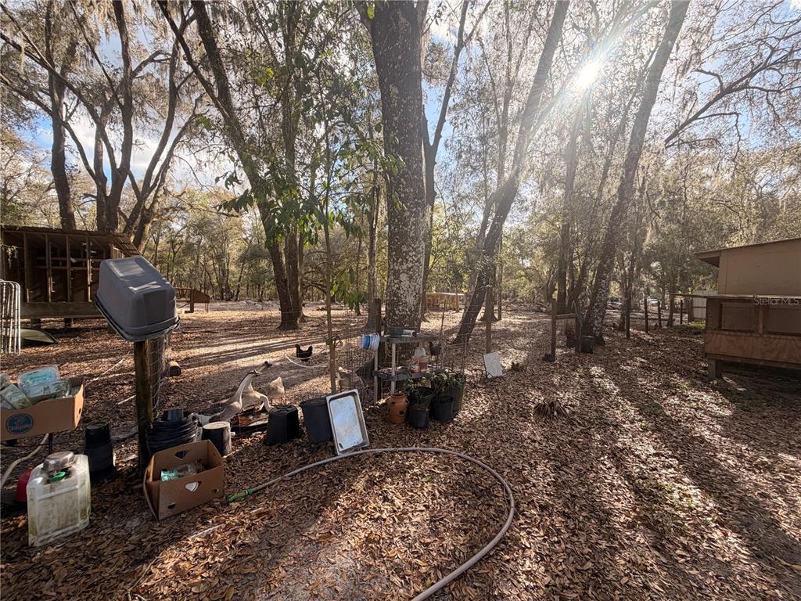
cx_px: 400
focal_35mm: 14
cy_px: 300
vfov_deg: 85.7
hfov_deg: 102.1
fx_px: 324
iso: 64
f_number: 2.2
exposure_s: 1/482
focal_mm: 2.22
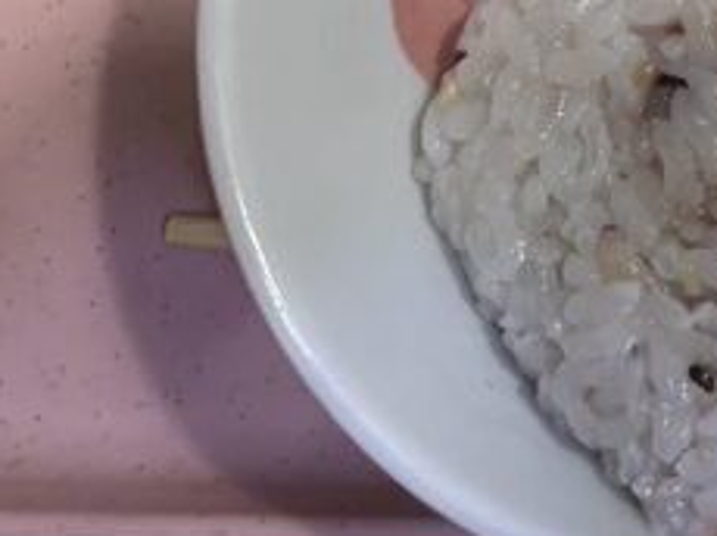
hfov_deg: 15.1
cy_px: -573
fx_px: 2400
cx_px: 1213
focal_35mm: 116
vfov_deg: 11.4
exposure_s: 1/60
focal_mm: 5.96
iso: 160
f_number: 1.6
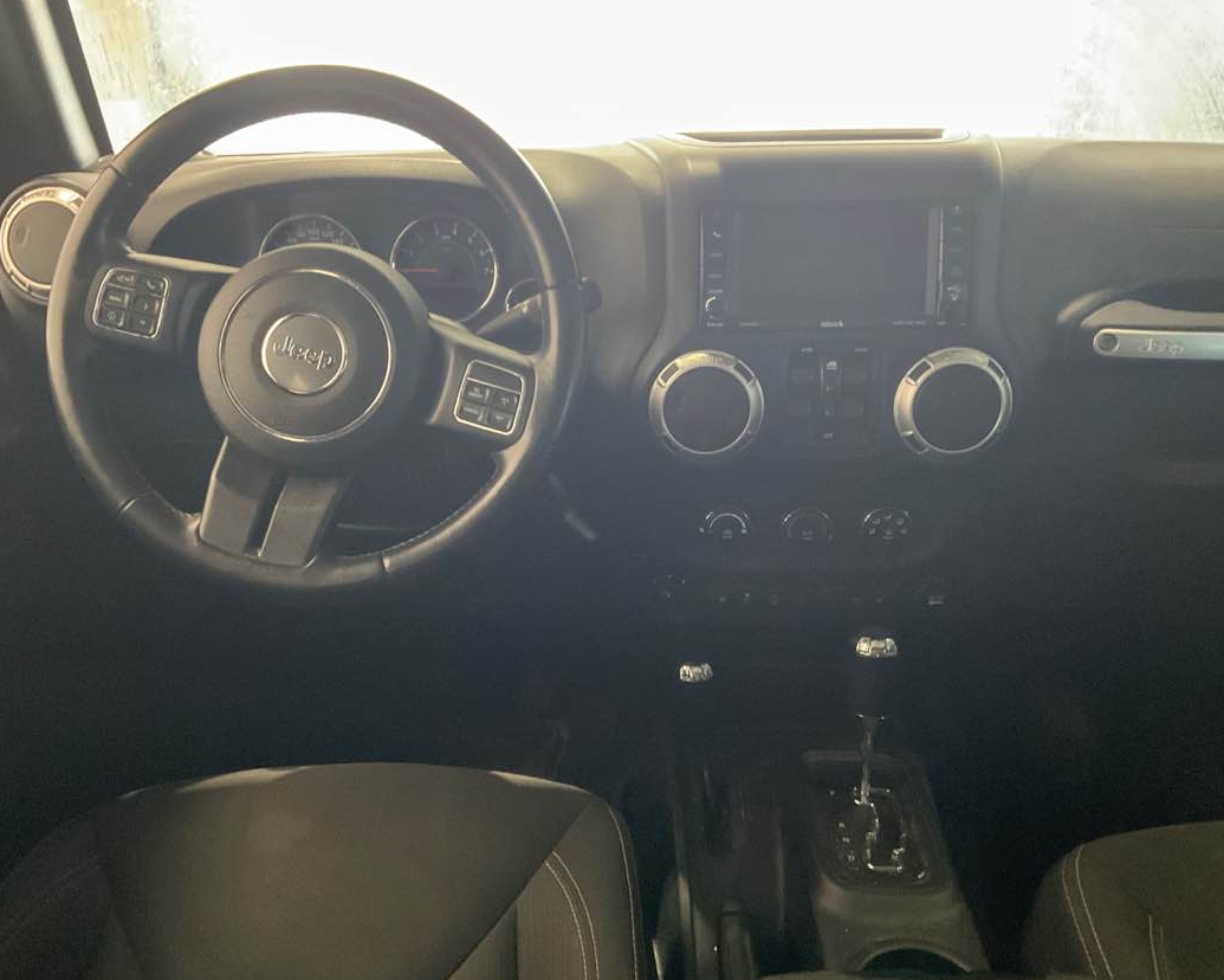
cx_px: 588
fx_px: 1123
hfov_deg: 57.2
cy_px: 491
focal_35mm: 31
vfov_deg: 47.1
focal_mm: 3
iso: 400
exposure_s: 1/30
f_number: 1.8
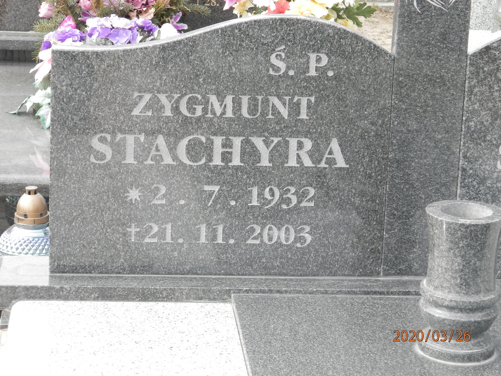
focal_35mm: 106
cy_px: 188
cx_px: 250
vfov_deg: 14.0
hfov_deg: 18.5
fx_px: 1534
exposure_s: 1/160
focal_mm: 19
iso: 125
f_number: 4.5
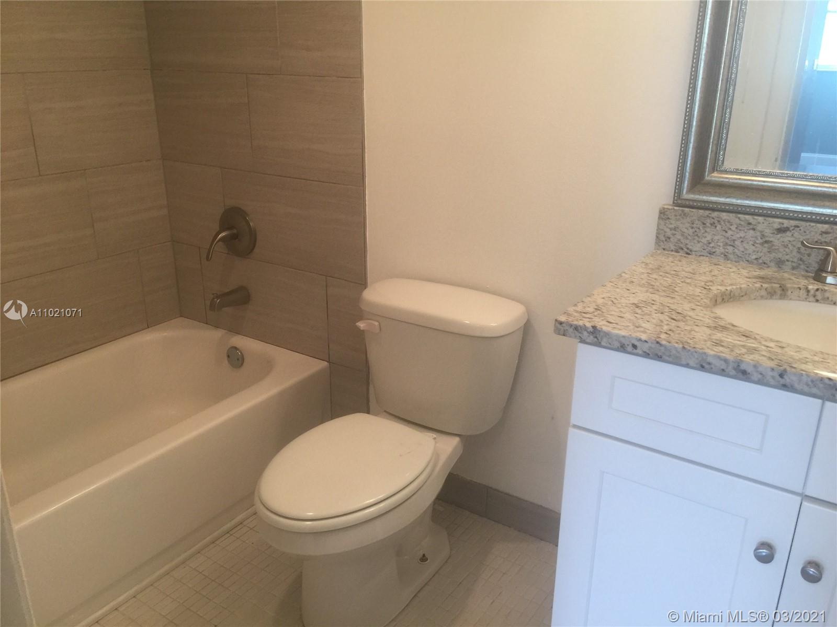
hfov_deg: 61.7
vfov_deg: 48.2
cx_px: 418
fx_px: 701
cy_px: 314
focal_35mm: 29
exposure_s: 1/30
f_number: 2.2
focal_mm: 4.15
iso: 50
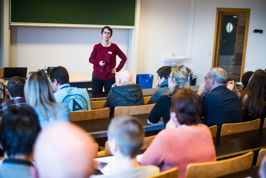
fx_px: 370
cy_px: 89
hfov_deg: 39.6
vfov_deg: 27.0
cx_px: 133
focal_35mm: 50
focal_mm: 50
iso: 400
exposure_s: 1/250
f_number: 1.8
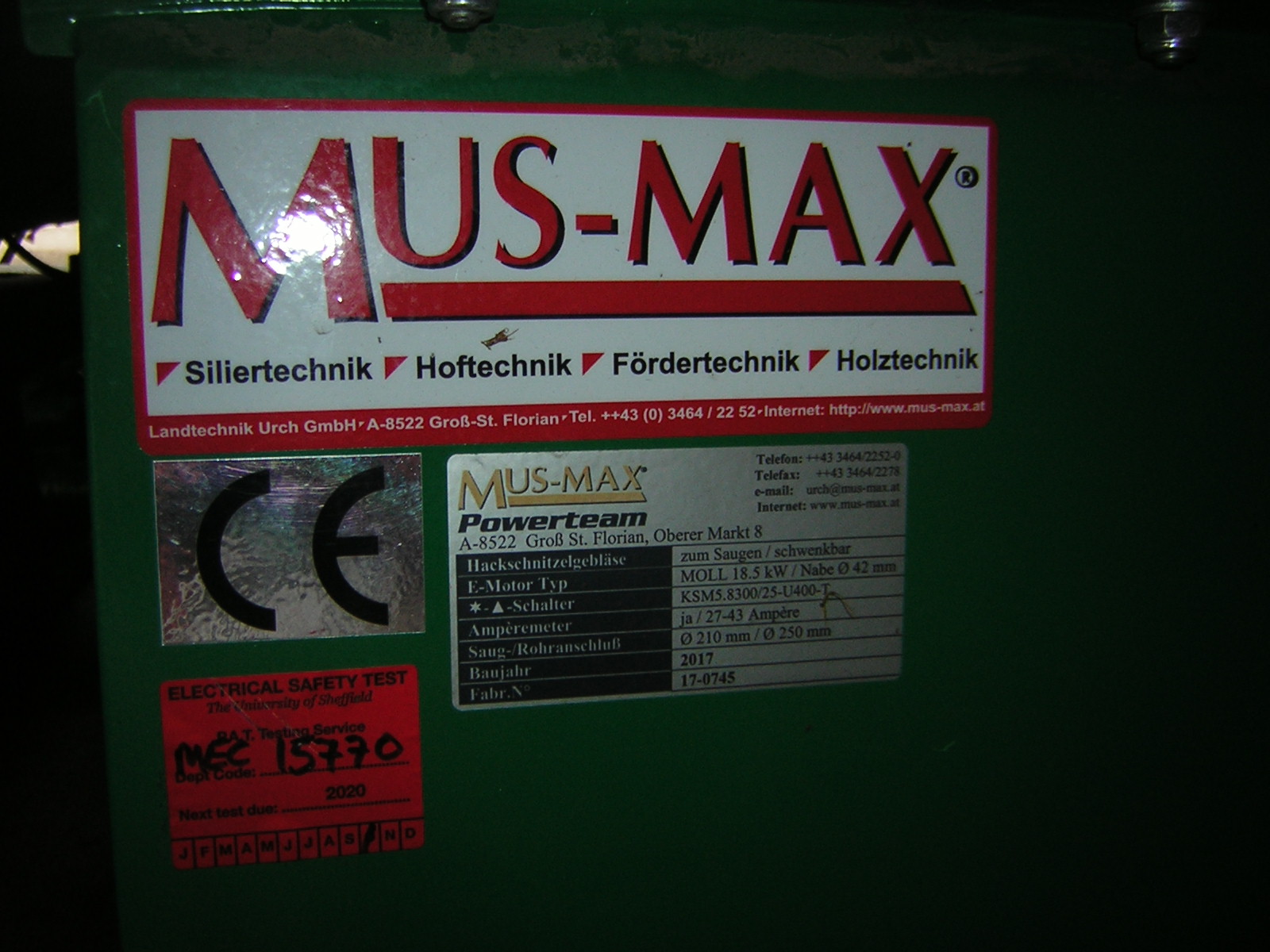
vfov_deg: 39.7
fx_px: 1321
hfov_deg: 51.4
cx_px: 635
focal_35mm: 36
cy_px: 476
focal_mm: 4.7
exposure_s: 1/60.1
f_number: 2.6
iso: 50
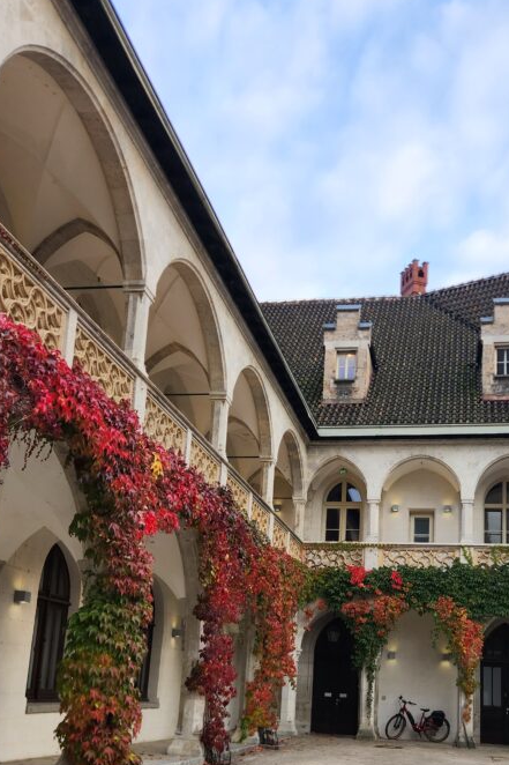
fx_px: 785
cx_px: 319
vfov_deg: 50.5
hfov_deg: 35.7
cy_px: 539
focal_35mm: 37
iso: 25
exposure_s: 1/180
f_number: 1.8
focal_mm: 5.4
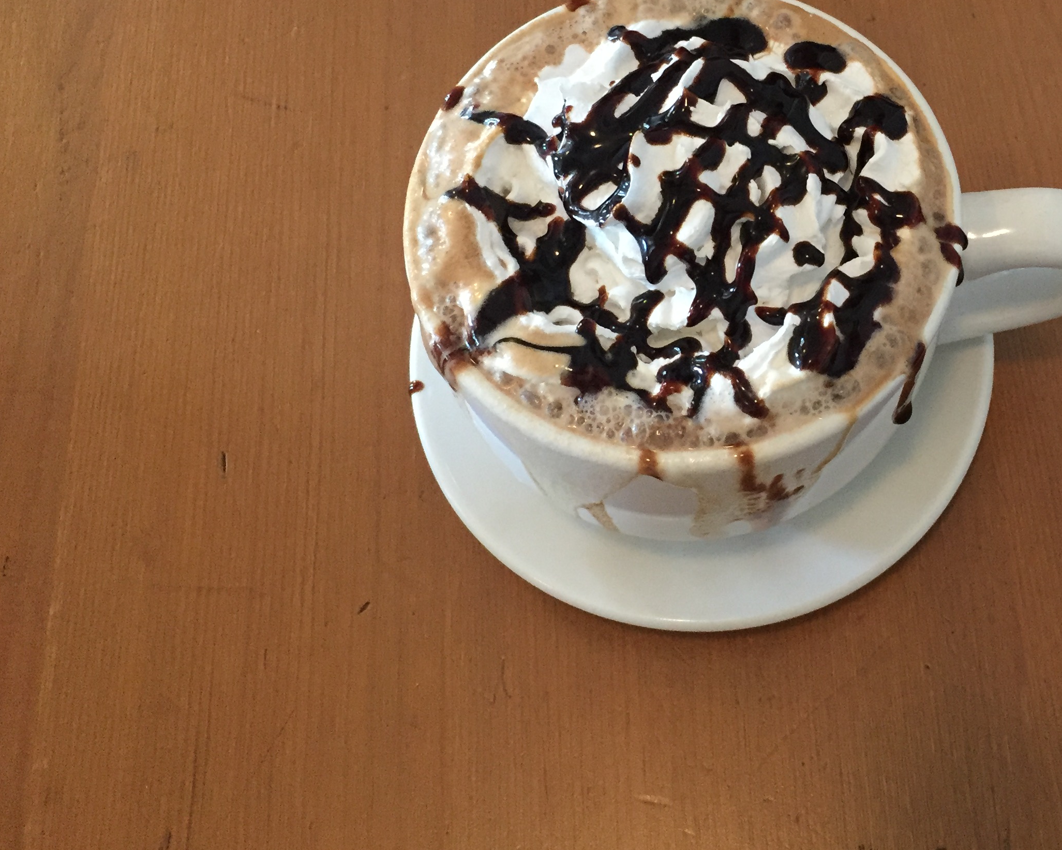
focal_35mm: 45
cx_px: 826
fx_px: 1415
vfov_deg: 33.1
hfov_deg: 39.8
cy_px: 276
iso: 250
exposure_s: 1/24
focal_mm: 4.15
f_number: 2.2
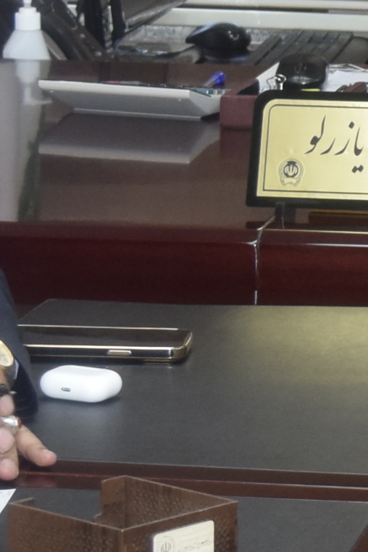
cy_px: 75
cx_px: 700
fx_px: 3802
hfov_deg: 5.4
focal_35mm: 248
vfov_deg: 8.3
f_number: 5
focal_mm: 28
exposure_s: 1/100
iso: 800
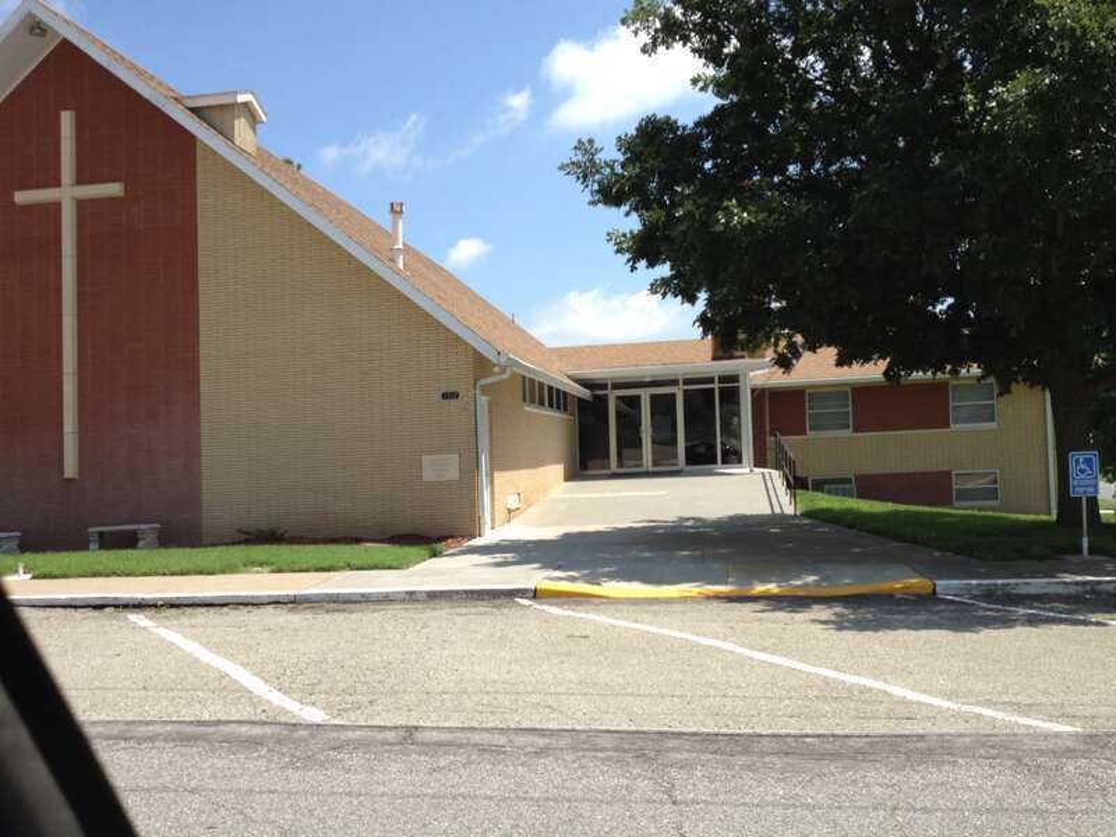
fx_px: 1128
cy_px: 418
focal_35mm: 35
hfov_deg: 52.6
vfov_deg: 40.7
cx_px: 558
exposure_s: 1/1284
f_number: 2.4
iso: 50
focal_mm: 4.28
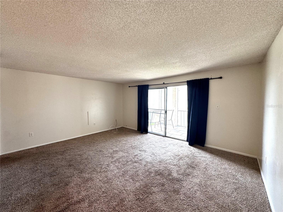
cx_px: 142
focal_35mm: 14
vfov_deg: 85.7
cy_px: 106
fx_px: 114
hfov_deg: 102.1
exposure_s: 1/99
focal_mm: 2.22
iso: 125
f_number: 2.2
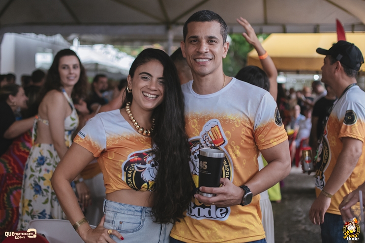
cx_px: 182
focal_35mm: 52
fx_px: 532
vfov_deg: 25.8
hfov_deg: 37.8
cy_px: 122
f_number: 2
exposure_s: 1/1600
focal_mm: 35
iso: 2500
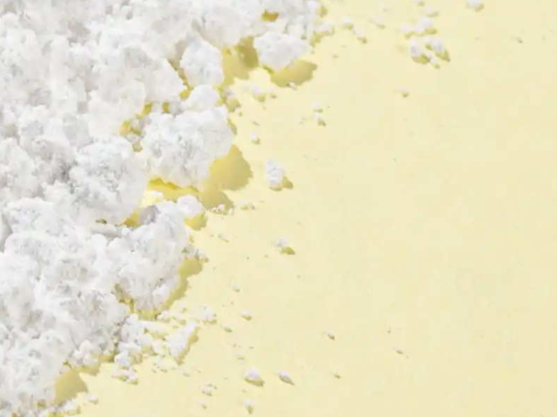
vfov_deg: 2.6
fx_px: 9058
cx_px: -412
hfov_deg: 3.5
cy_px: 58
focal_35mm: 563
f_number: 13
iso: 250
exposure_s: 1/10
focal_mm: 77
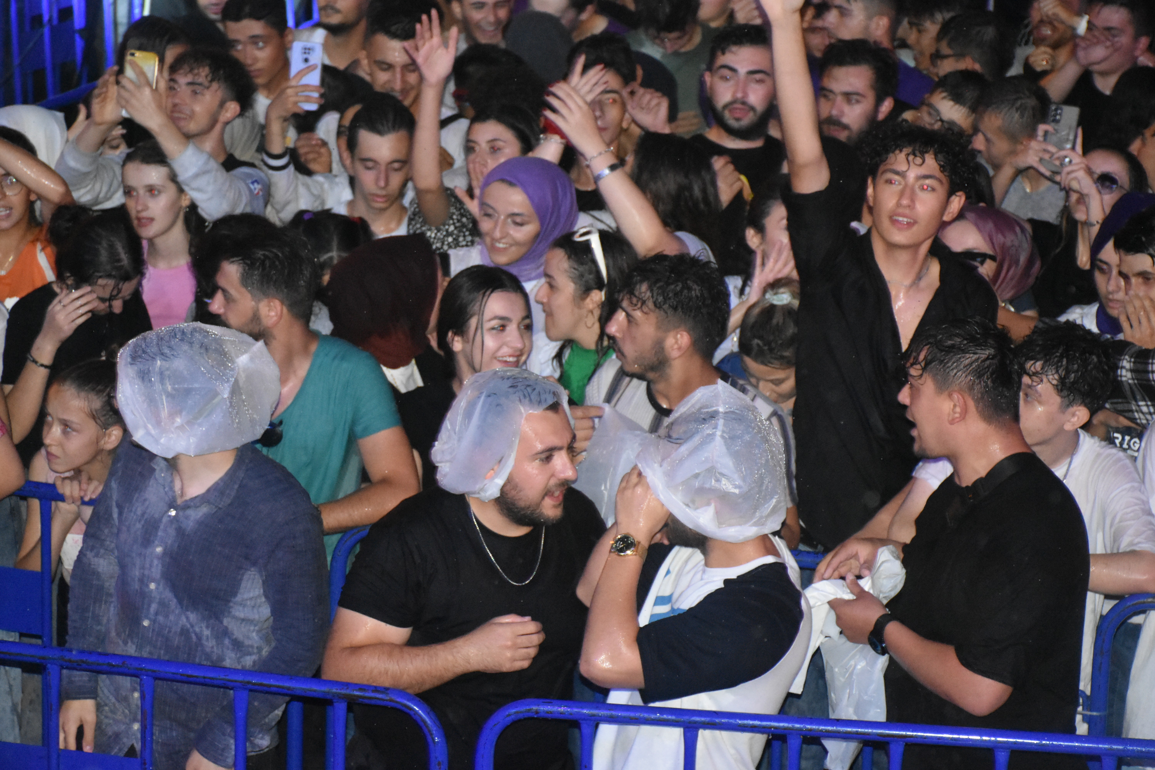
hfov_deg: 19.5
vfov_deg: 13.0
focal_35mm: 105
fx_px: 3368
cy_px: 385
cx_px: 578
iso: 6400
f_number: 5
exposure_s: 1/60
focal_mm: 70
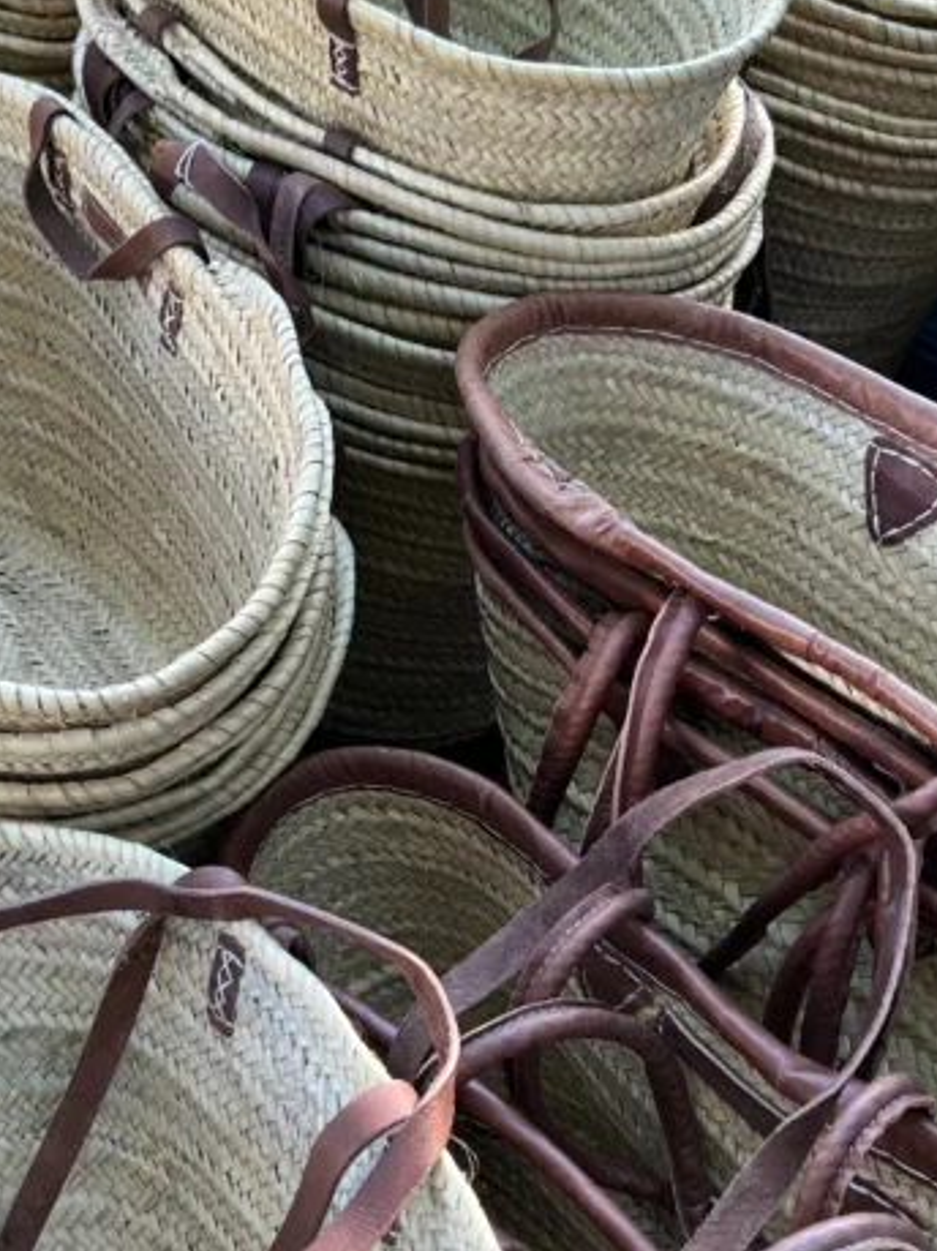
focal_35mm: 58
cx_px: 327
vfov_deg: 33.2
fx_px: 2094
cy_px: 556
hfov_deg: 25.1
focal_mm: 5.7
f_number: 1.5
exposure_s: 1/122
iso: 32
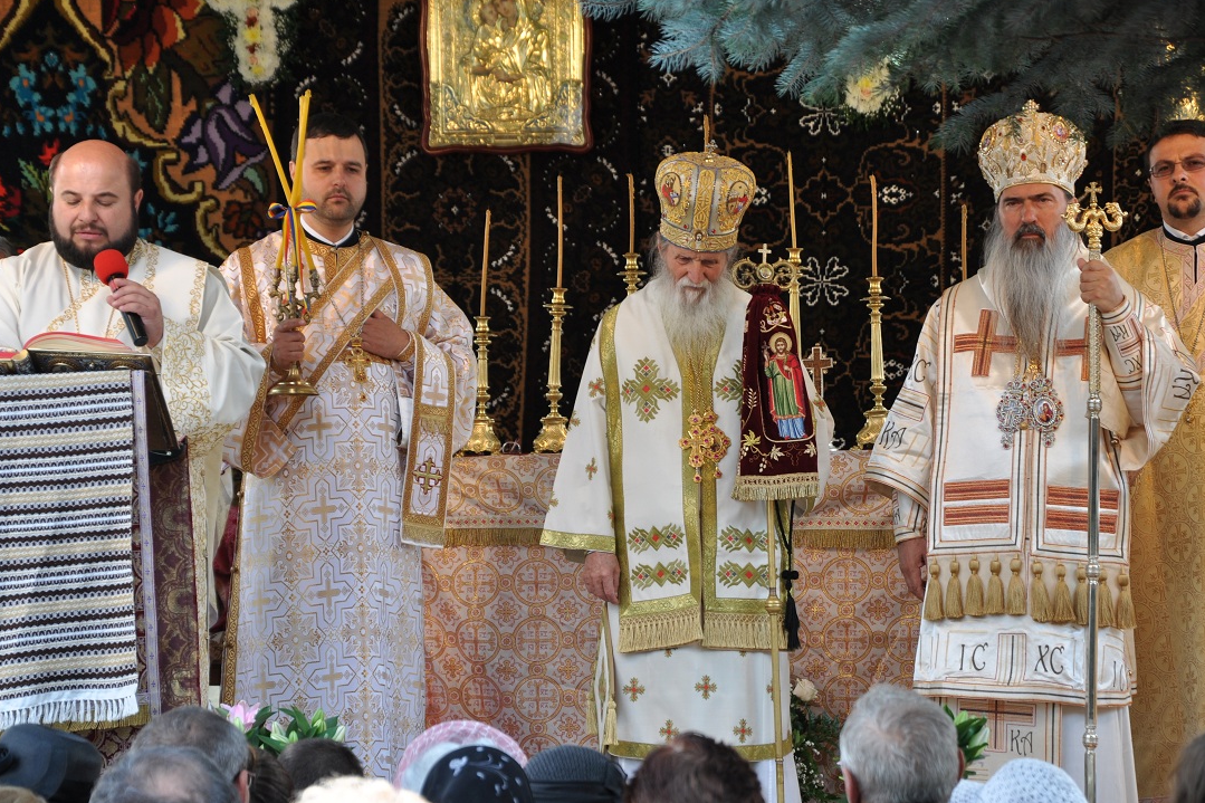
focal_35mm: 150
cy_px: 376
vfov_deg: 9.1
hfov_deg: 13.7
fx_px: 5020
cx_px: 575
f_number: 6.3
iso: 200
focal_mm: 90
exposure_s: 1/125
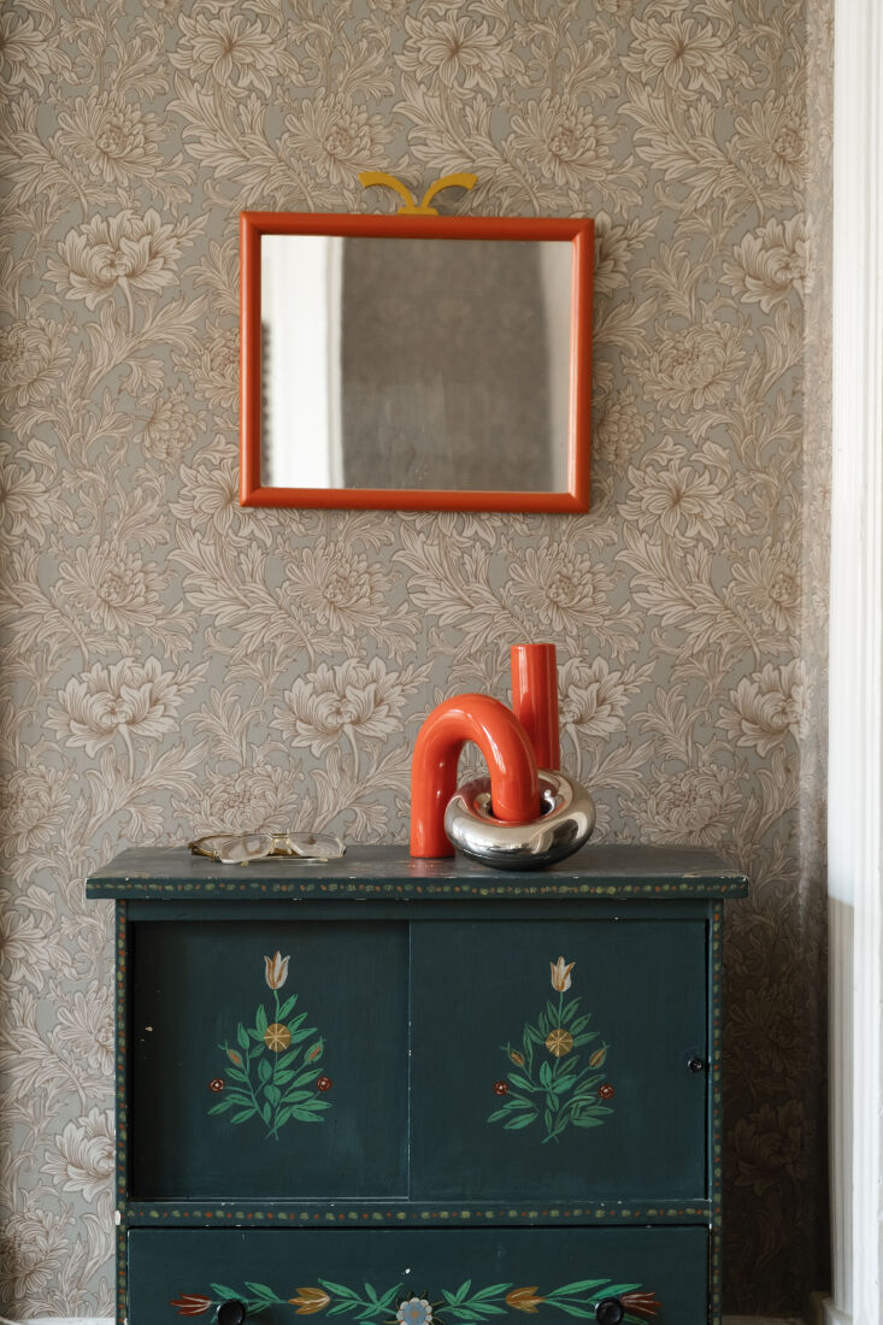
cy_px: 662
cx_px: 442
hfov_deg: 24.6
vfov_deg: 36.3
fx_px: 2024
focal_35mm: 55
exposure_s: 1/8
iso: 800
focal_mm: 36.5
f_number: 3.2
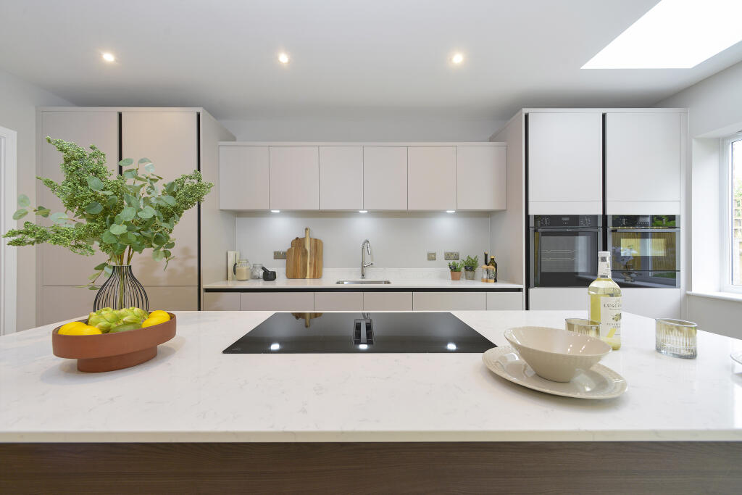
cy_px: 248
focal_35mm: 14
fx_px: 289
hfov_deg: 104.2
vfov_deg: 81.2
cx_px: 371
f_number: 7.1
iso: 400
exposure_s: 1/25
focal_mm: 14
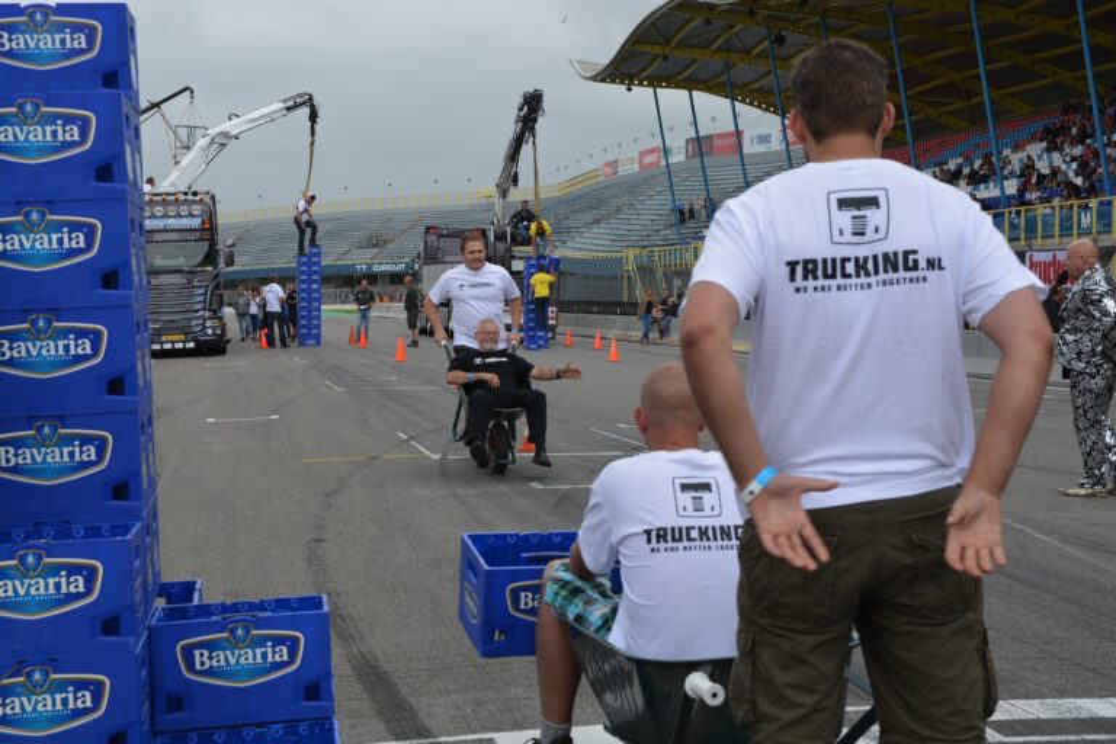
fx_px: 1860
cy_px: 372
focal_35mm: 60
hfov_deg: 33.4
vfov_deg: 22.6
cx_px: 558
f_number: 7.1
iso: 200
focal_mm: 40
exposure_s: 1/200
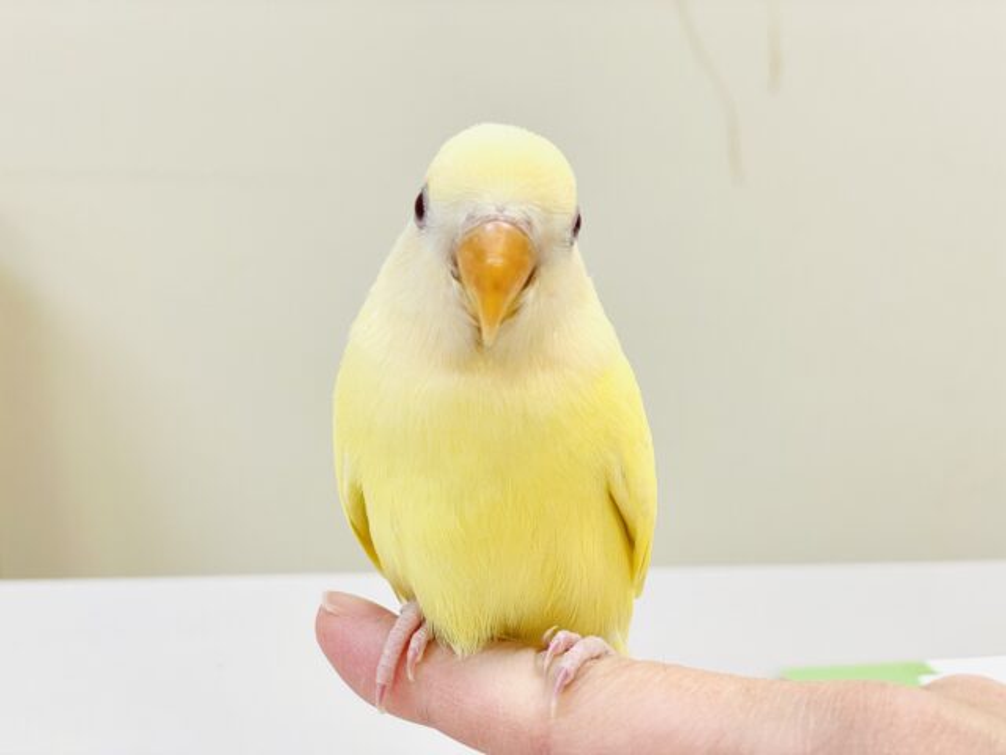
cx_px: 503
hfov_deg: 36.8
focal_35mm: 52
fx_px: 1511
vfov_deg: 28.0
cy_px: 378
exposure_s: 1/99
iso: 64
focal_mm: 6
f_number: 2
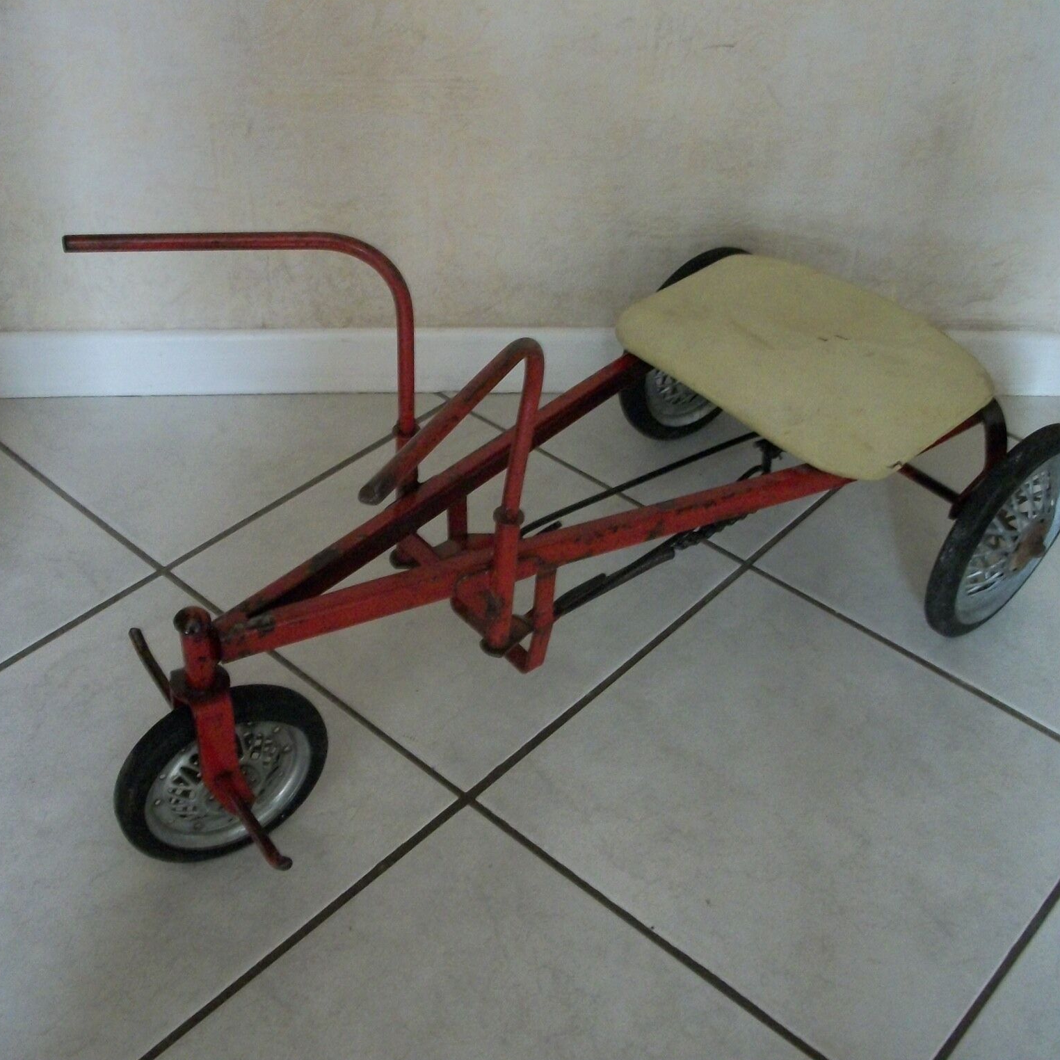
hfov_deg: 43.8
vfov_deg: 43.9
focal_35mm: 38
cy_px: 531
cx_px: 461
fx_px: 1316
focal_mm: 5.7
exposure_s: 1/8
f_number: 2.9
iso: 250
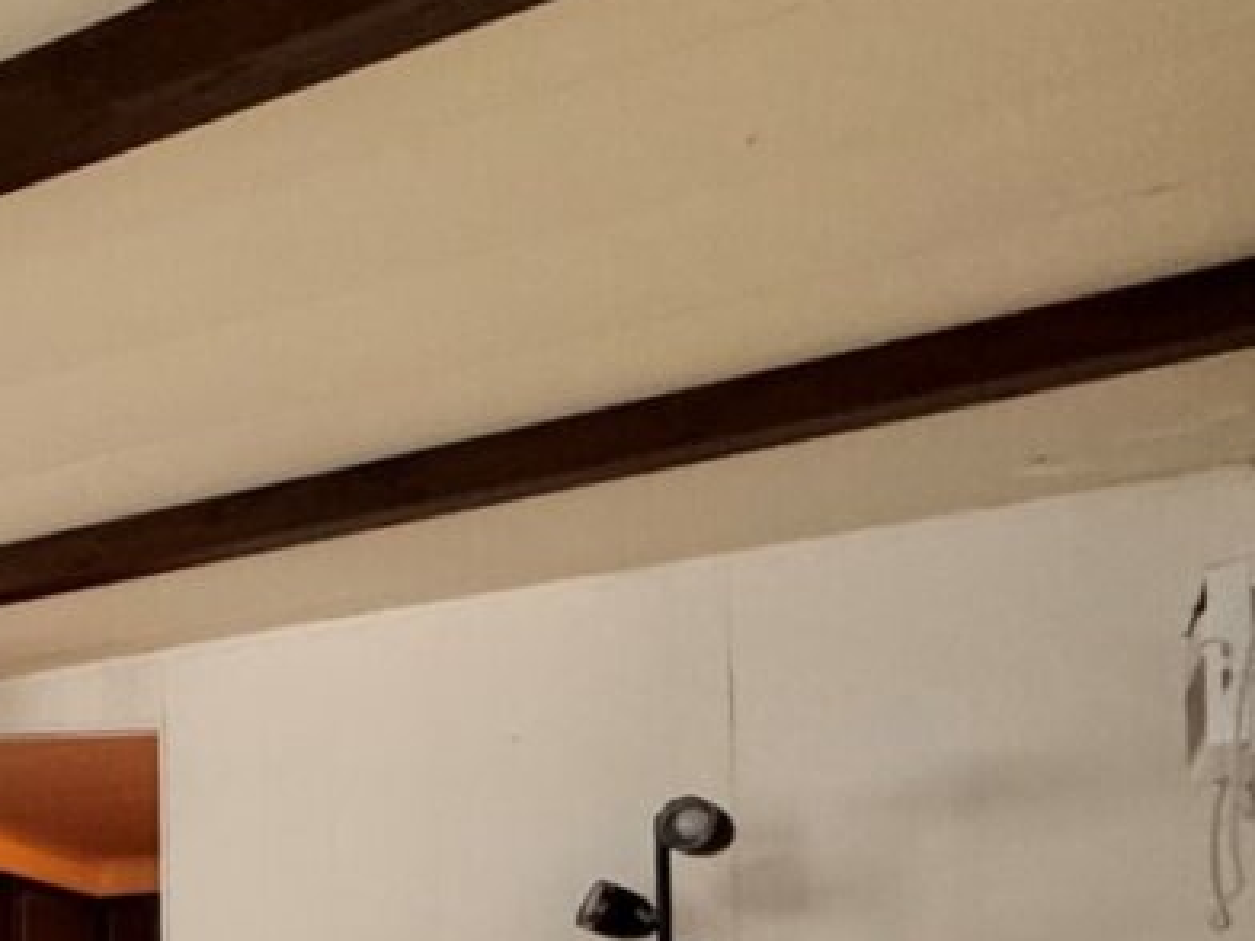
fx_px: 1813
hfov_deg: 28.3
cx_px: -525
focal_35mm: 50
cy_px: 1043
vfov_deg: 26.7
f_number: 2.2
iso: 320
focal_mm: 2.22
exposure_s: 1/74
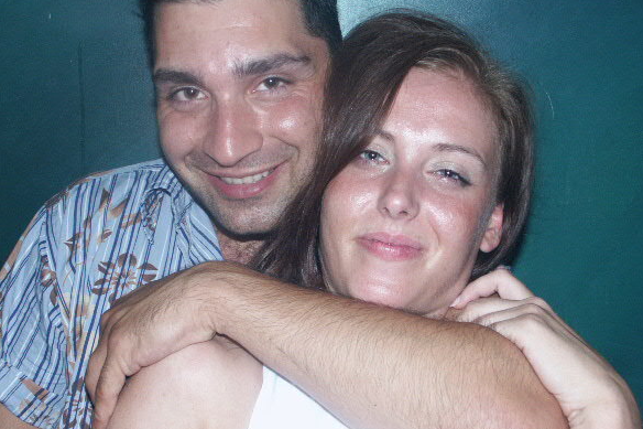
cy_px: 225
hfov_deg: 40.3
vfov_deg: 27.5
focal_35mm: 49
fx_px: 875
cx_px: 297
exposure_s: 1/45
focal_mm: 11.22
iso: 200
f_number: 3.5
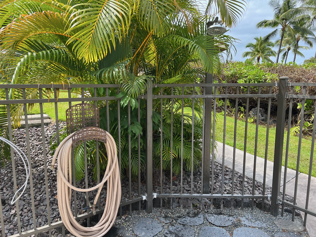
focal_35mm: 26
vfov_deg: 53.1
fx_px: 237
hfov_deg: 67.3
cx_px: 158
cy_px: 118
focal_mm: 5.7
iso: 50
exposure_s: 1/1449
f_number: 1.5
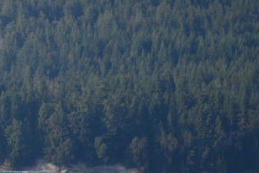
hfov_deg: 1.7
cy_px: -50
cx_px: -132
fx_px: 8981
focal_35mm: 1249
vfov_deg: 1.1
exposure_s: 1/640
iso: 180
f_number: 5.6
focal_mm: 300
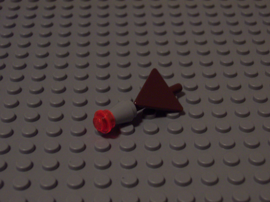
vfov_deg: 15.1
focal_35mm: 98
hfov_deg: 20.0
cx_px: 135
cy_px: 101
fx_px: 764
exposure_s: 1/8
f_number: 4
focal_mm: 15.2
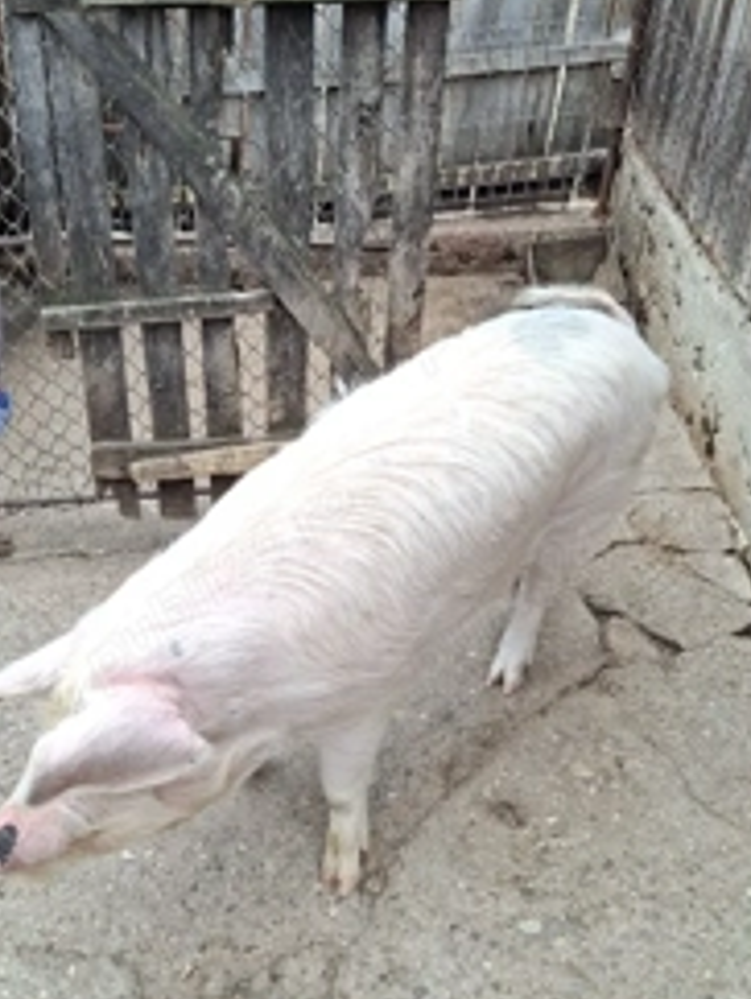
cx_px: 301
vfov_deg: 48.4
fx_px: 1097
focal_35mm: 38
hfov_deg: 37.6
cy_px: 632
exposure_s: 1/333
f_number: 1.8
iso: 50
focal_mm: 5.54
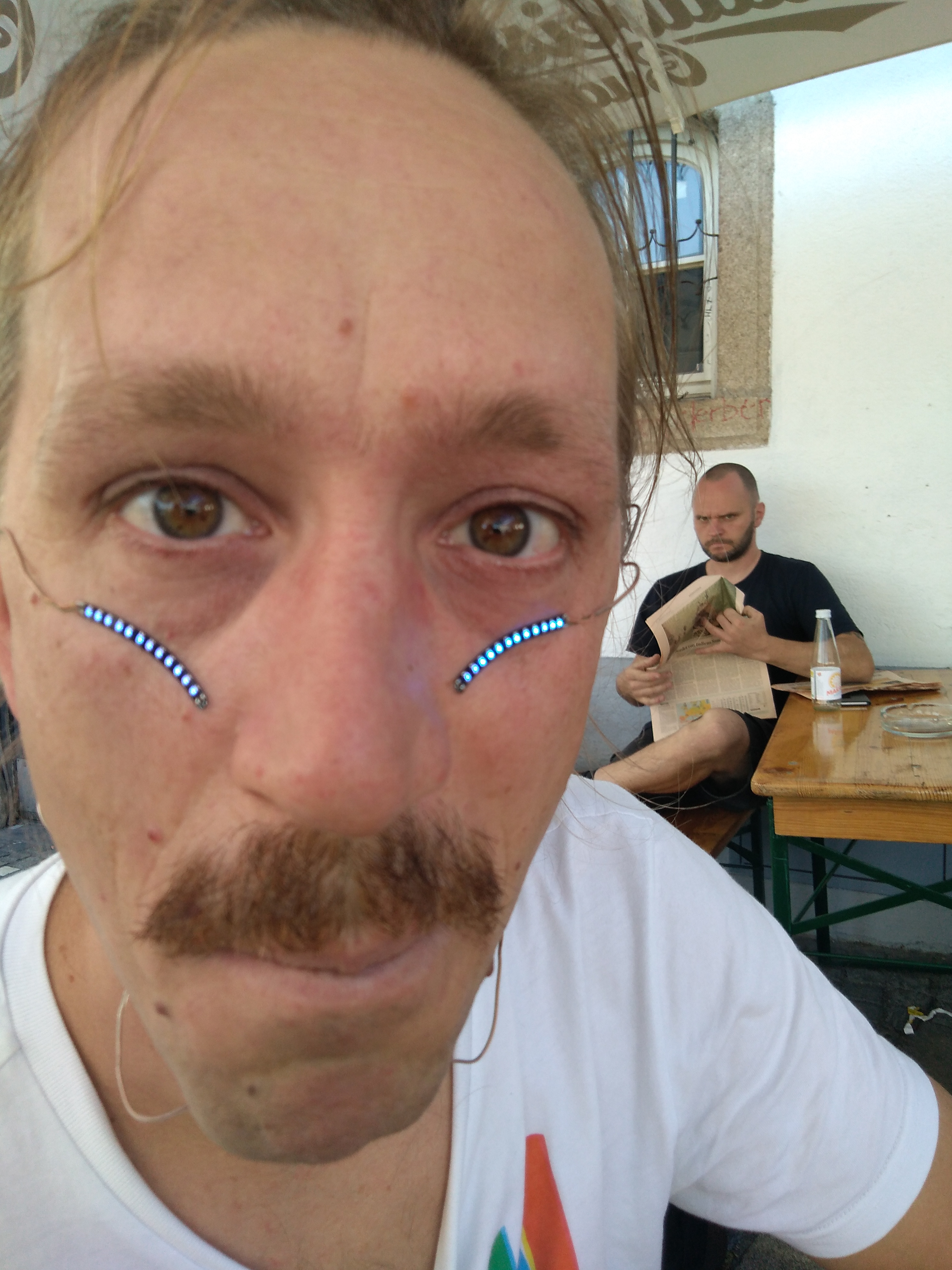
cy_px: 635
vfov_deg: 67.3
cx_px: 476
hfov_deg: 53.1
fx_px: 953
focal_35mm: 26
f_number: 2.2
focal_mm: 3.46
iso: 102
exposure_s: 1/120
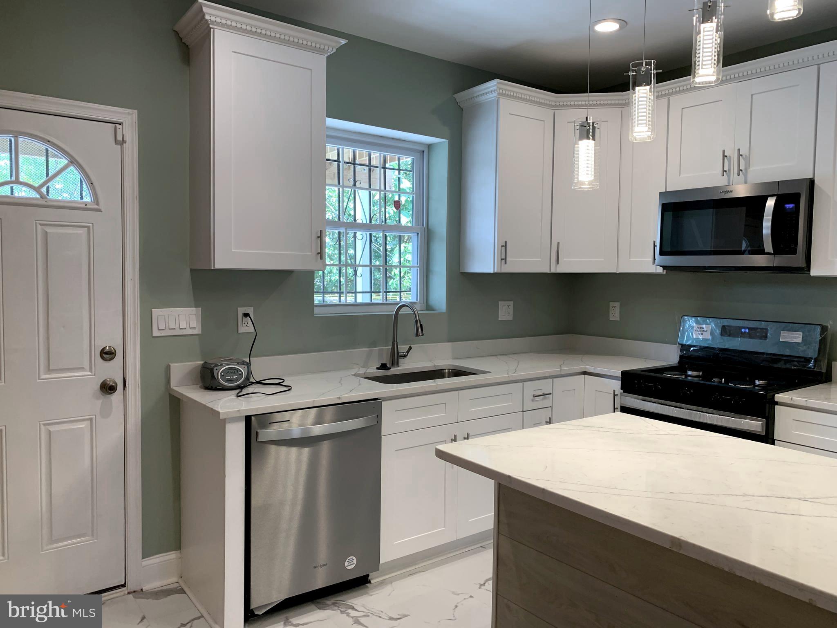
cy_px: 314
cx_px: 418
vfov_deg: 53.1
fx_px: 629
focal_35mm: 26
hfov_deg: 67.3
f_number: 1.8
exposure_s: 1/120
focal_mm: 4.25
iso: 100
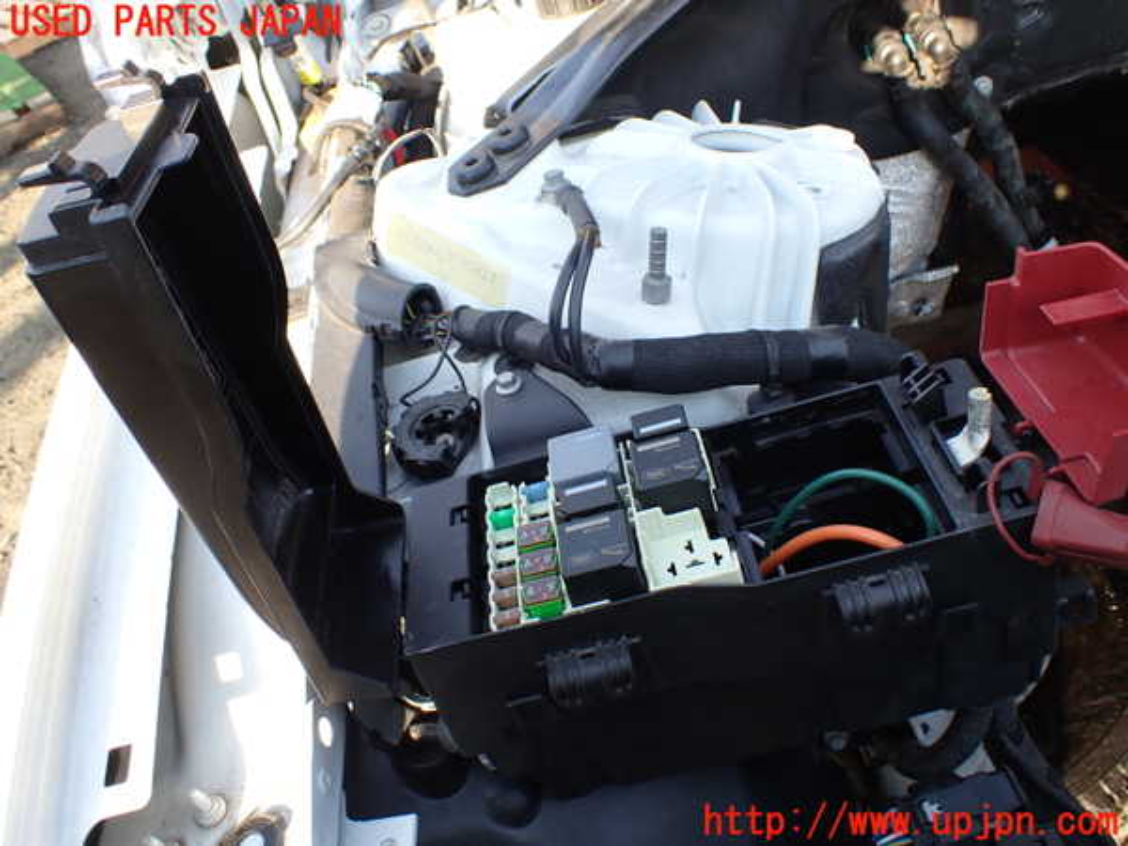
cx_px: 564
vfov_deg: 46.8
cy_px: 423
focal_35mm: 30
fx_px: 978
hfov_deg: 60.0
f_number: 3.2
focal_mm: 5.4
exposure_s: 1/125
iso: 100
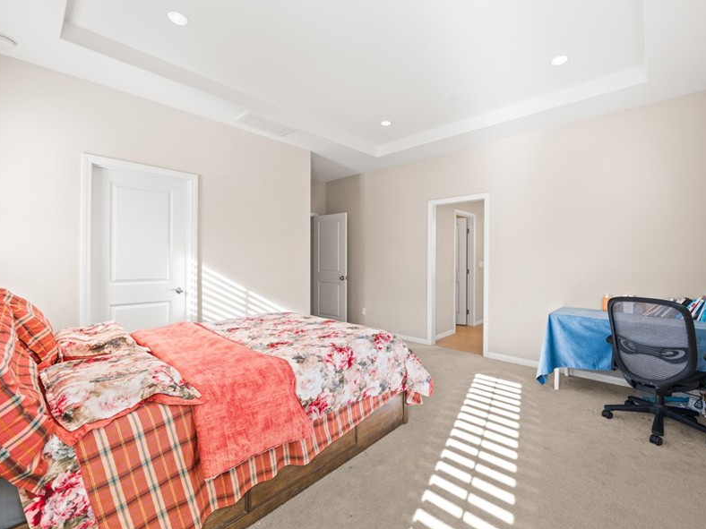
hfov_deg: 98.1
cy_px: 263
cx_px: 374
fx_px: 306
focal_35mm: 15
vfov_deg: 81.7
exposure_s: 1/25
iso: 640
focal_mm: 12
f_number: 6.3
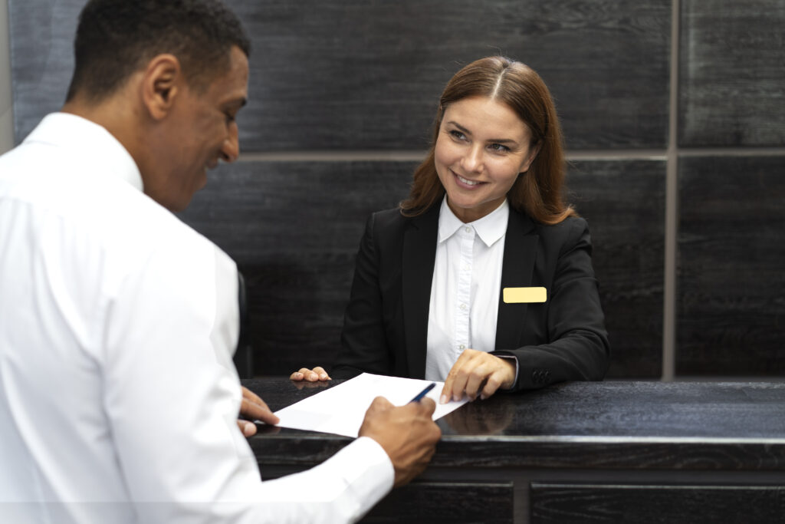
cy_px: 262
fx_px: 1199
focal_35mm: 55
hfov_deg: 36.2
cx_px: 392
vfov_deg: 24.6
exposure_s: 1/125
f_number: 2.8
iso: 320
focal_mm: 55
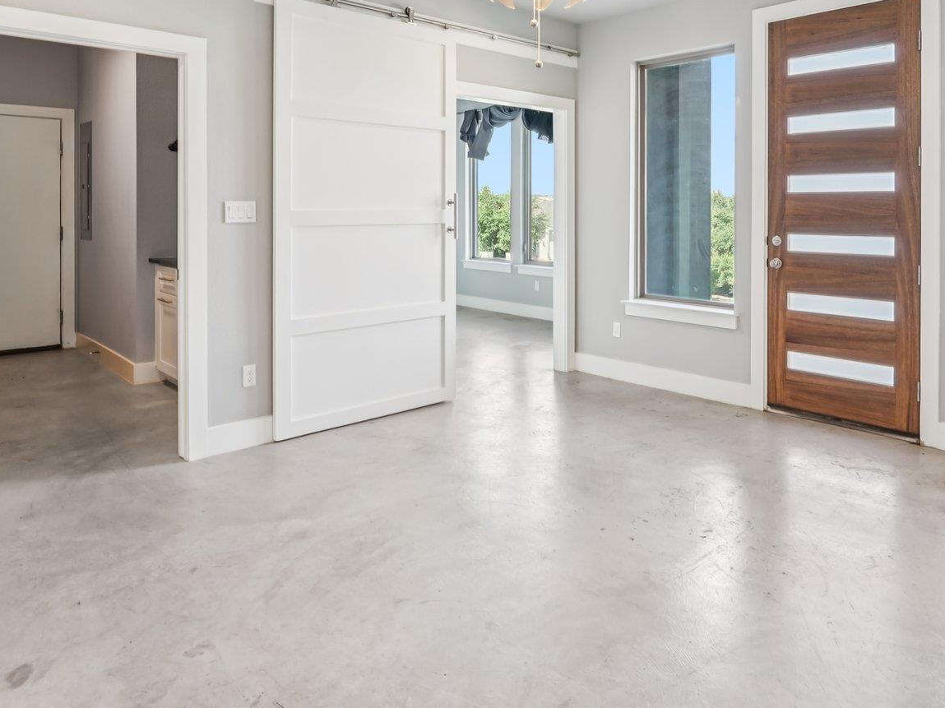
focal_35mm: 24
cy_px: 213
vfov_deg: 55.1
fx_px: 655
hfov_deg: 70.8
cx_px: 572
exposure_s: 1/60
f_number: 8
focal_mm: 14
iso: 800
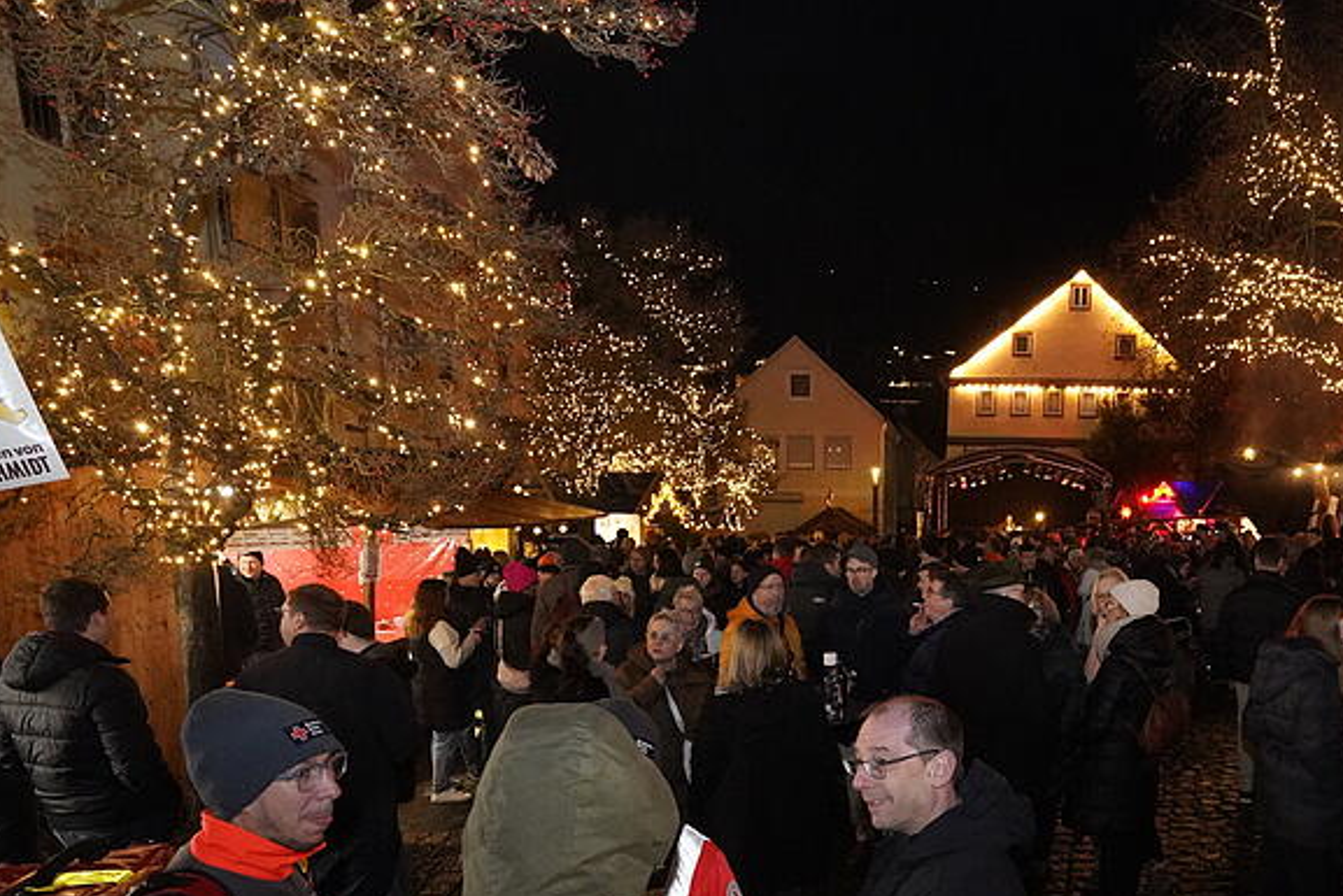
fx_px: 970
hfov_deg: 66.2
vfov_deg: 47.5
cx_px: 960
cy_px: 688
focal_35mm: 26
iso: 12800
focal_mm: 16
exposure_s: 1/60
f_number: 4
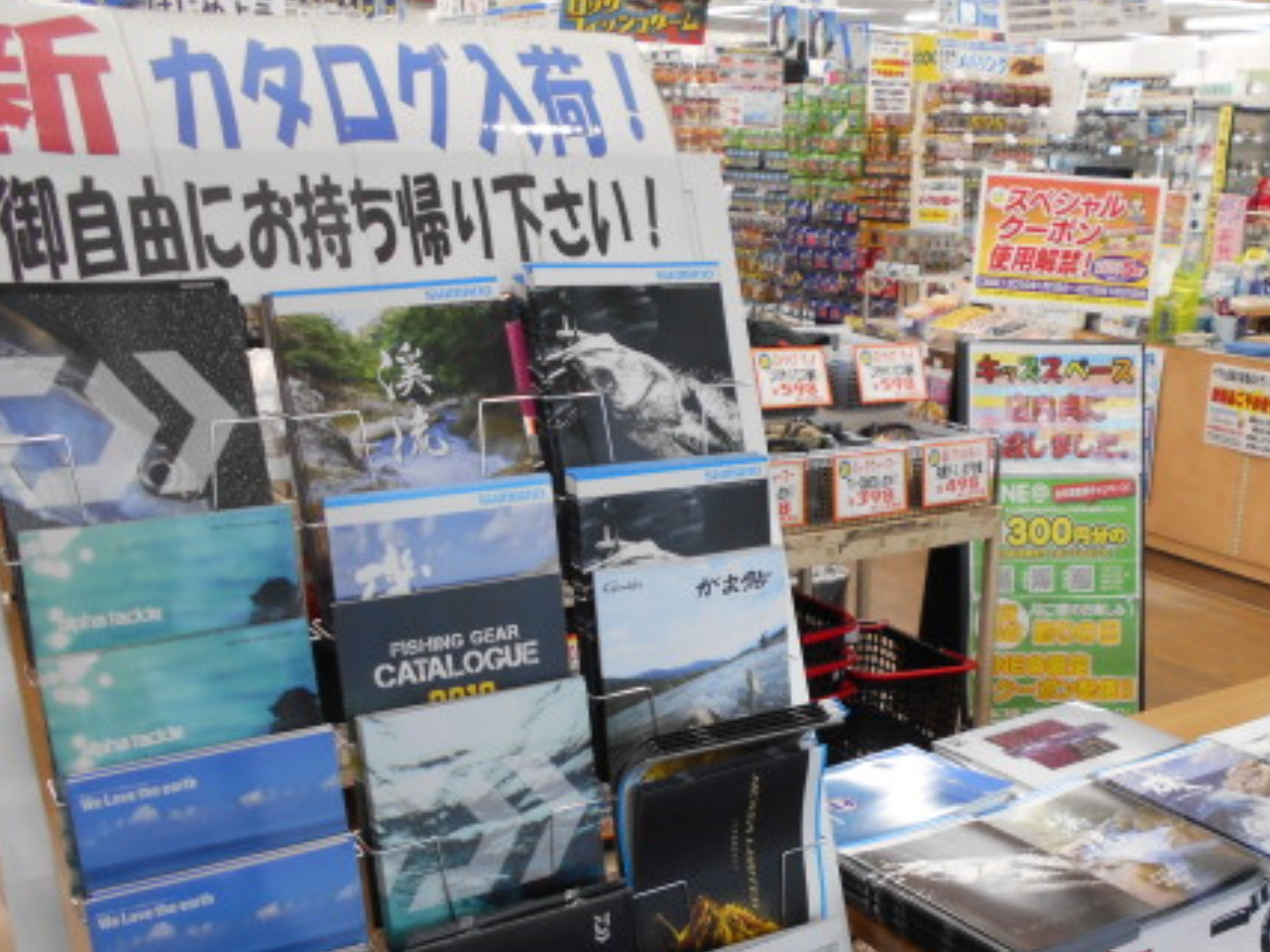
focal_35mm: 39
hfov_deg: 47.1
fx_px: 1430
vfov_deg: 36.1
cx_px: 845
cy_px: 696
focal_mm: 4.6
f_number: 3.2
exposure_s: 1/30
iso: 160
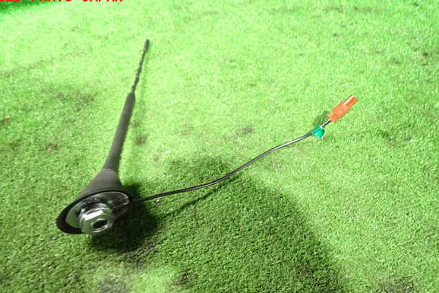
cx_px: 213
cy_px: 158
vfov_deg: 47.9
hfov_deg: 67.4
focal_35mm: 27
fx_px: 329
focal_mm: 4.5
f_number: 2
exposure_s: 1/25
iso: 800
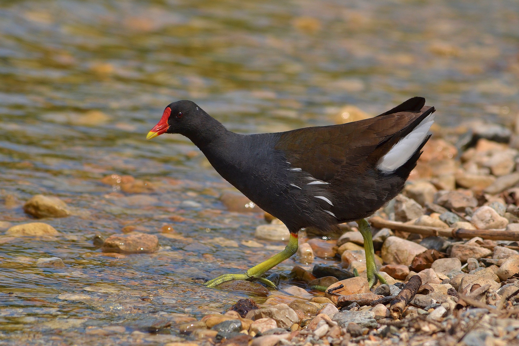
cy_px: 173
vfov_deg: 3.5
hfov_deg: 5.3
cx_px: 260
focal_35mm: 390
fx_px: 5621
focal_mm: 260
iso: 200
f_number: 7.1
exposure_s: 1/1000
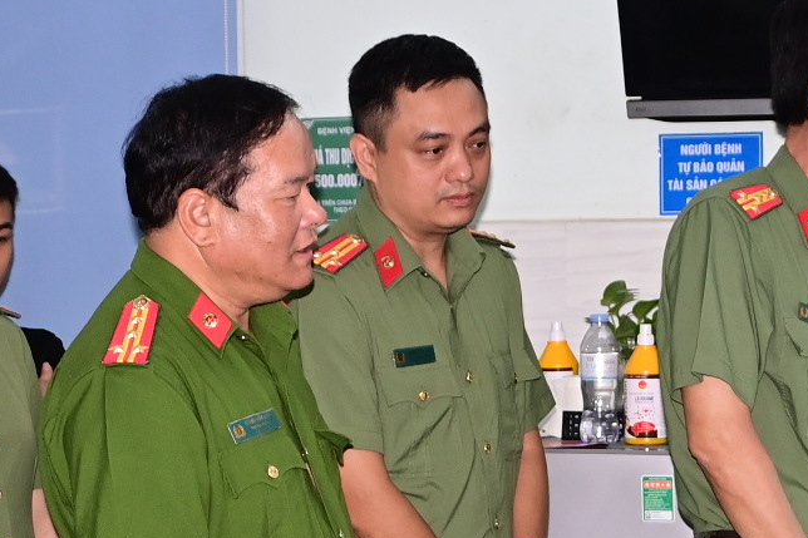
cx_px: 725
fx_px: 2468
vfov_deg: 12.4
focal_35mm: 110
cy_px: 371
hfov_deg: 18.3
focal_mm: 24
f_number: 3.8
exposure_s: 1/200
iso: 640
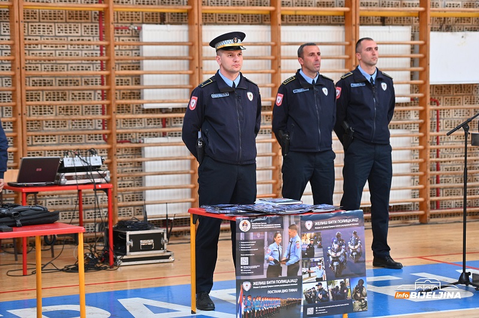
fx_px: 1396
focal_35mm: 105
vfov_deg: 13.0
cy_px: 159
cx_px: 240
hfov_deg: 19.5
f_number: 2.8
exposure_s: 1/400
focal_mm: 105
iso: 1600
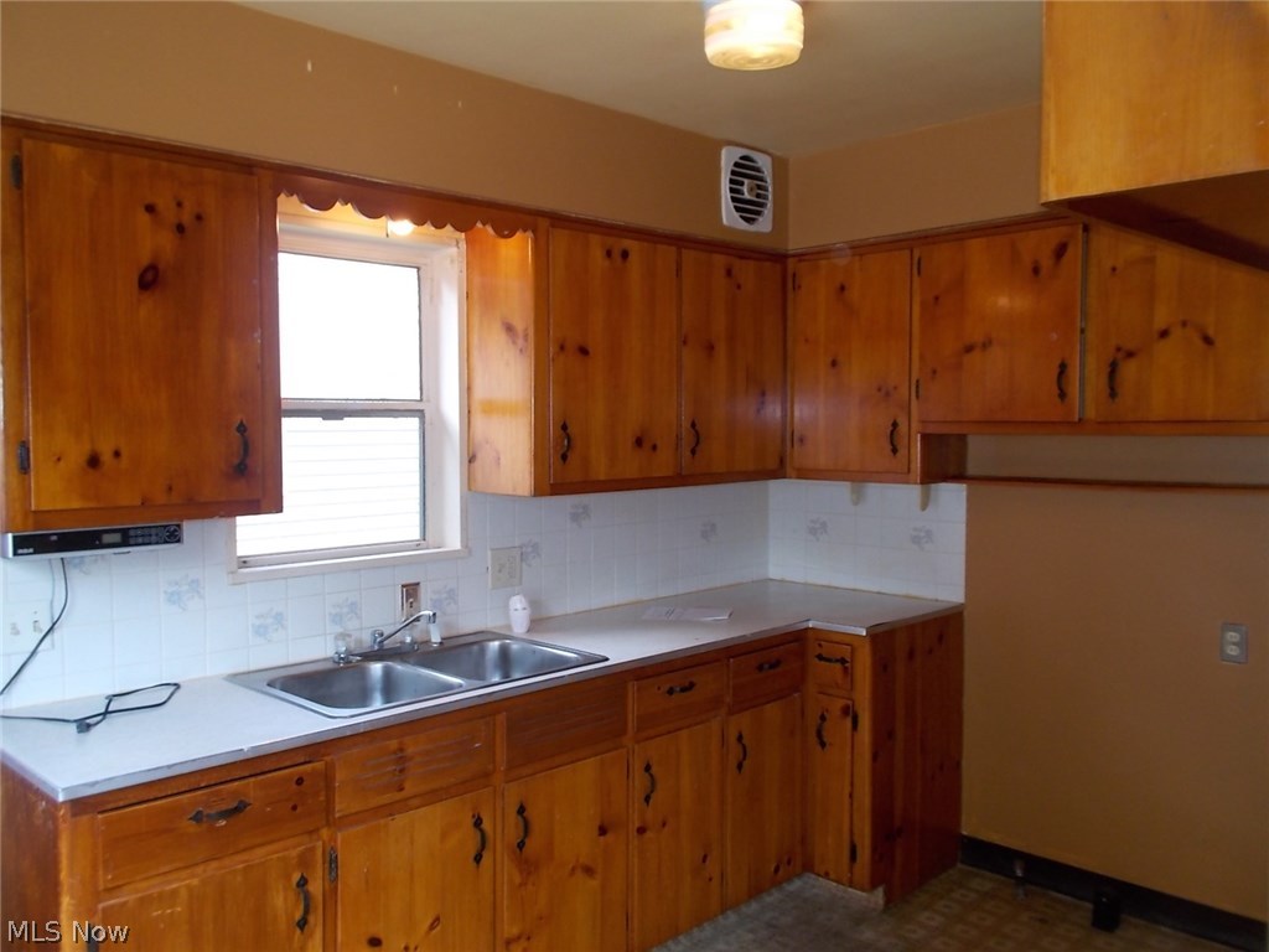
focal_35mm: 29
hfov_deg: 61.7
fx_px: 1063
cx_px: 634
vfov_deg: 48.2
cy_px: 476
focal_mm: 4.1
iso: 80
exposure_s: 1/25
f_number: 3.3
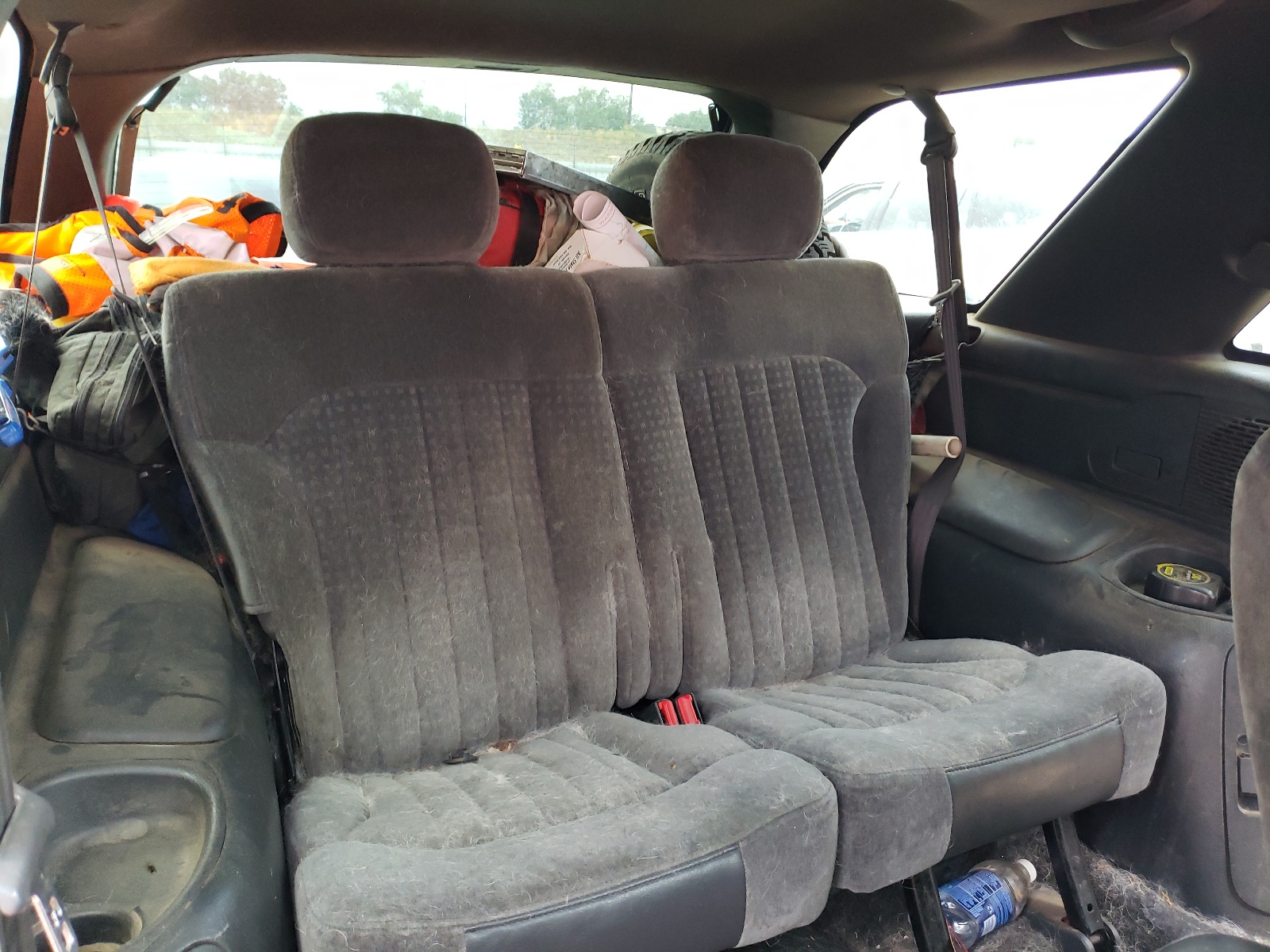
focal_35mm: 26
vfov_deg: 53.1
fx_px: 954
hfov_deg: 67.3
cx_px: 635
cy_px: 476
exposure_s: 1/60.2
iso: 189
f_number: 1.5
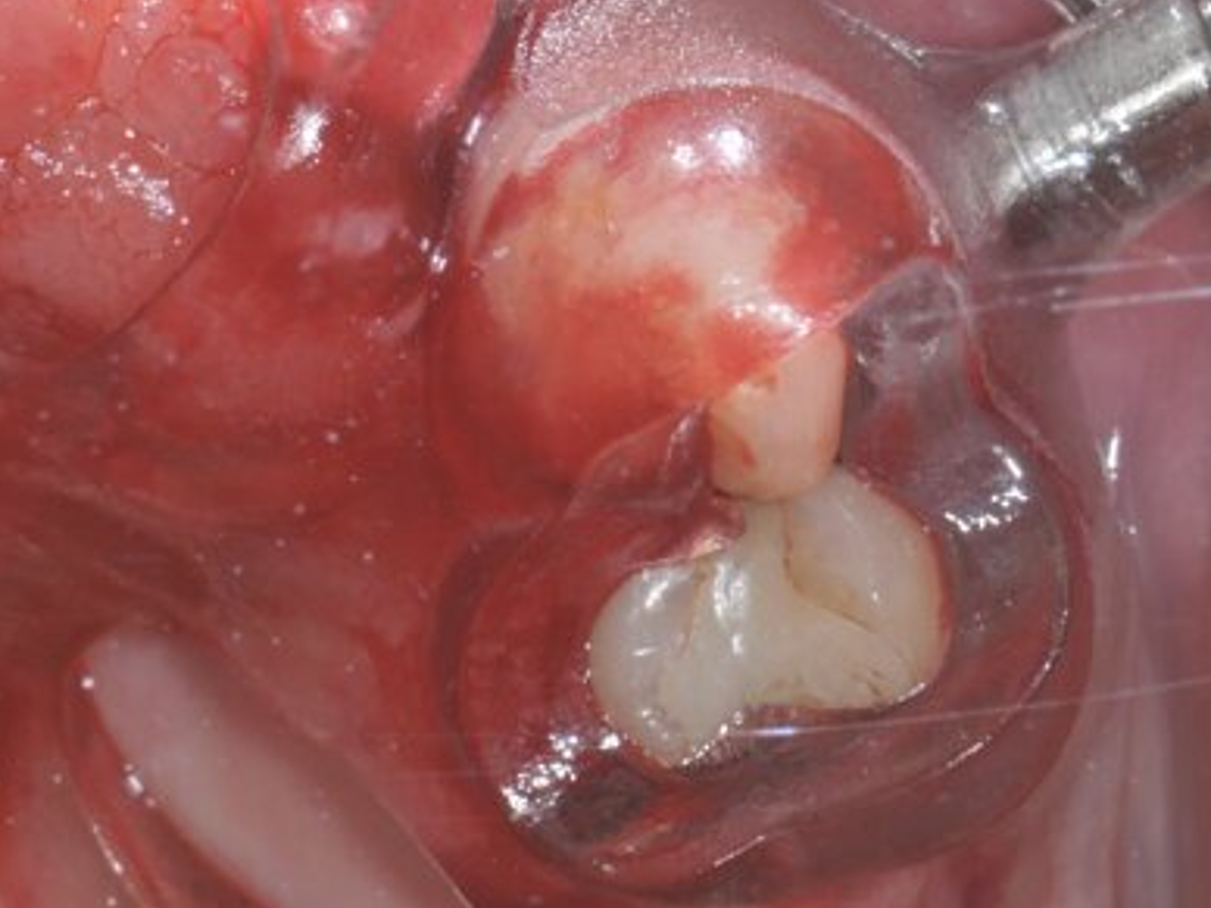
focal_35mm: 353
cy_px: 23
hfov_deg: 5.6
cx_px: -42
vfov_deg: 4.2
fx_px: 12354
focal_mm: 105
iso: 200
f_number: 32
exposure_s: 1/125
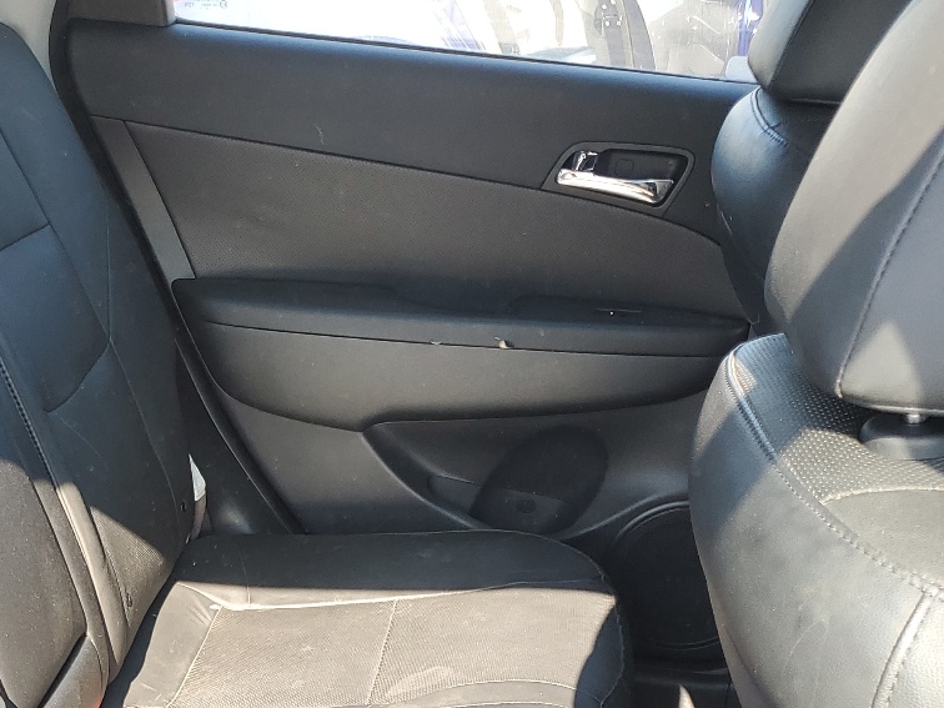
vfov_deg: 25.2
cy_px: 719
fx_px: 1500
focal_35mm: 55
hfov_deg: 33.9
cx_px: 184
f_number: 1.5
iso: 50
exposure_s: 1/222
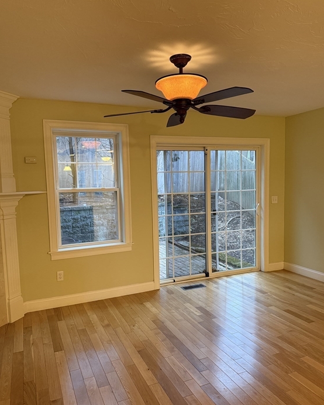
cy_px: 208
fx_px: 312
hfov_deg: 55.0
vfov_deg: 66.0
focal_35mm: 26
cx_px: 163
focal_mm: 6.76
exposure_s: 1/60
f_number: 1.78
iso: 400
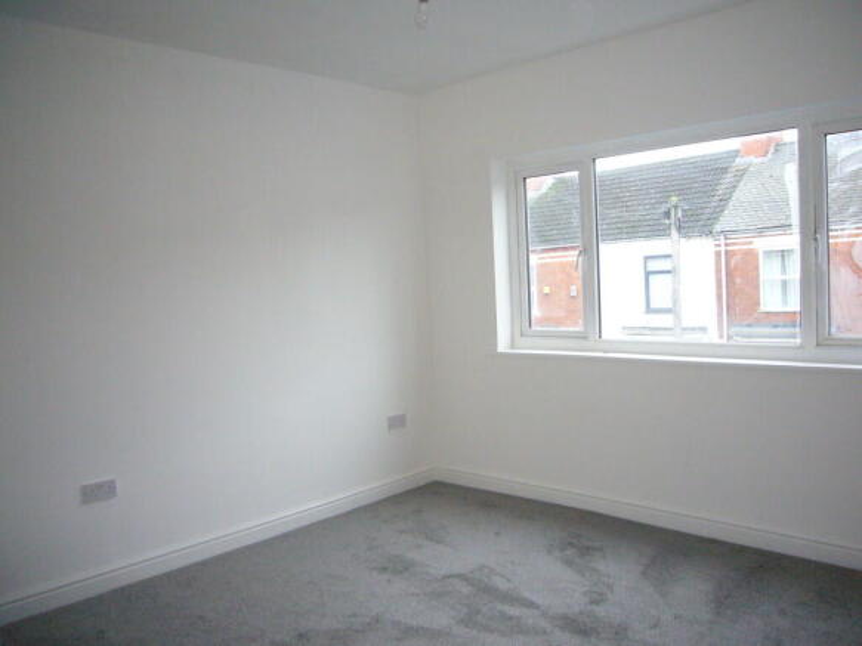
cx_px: 431
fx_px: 697
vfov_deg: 49.7
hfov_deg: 63.5
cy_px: 323
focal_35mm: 28
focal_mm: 4.6
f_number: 2.8
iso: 320
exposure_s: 1/30
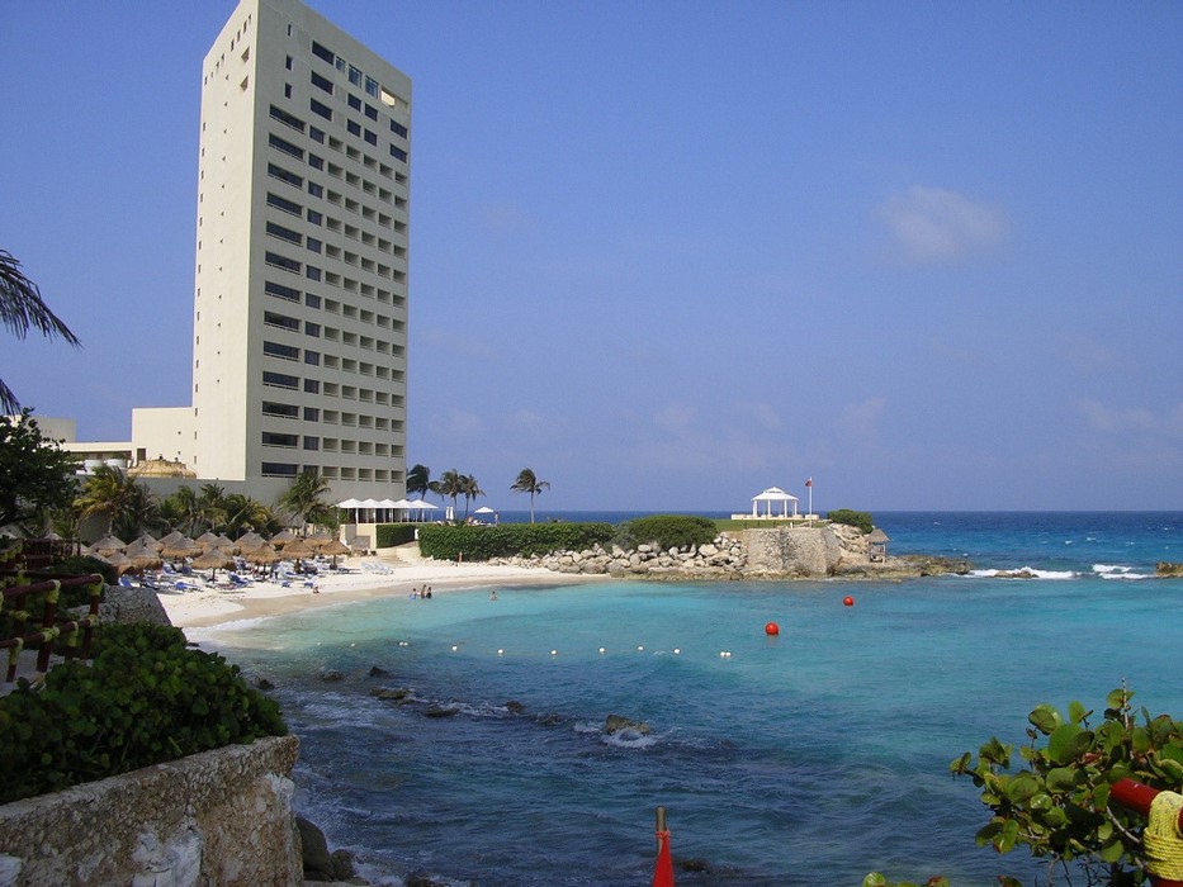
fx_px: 1299
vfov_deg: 37.7
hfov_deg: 49.0
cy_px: 444
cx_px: 592
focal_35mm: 38
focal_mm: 5.8
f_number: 4.1
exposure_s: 1/800
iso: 50
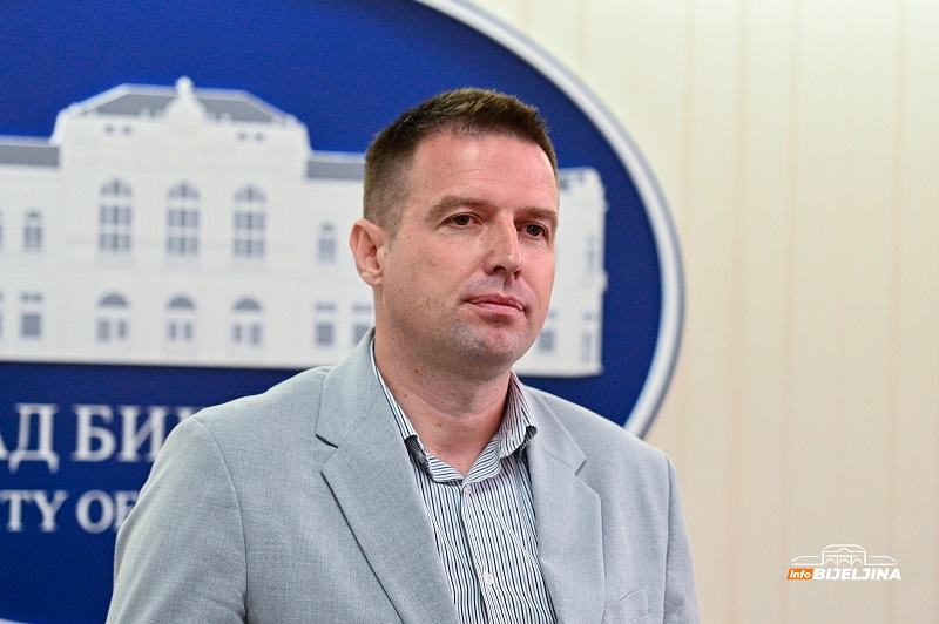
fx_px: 3649
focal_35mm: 140
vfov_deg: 9.8
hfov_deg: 14.7
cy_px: 312
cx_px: 470
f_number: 2.8
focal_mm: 140
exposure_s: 1/400
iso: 3200
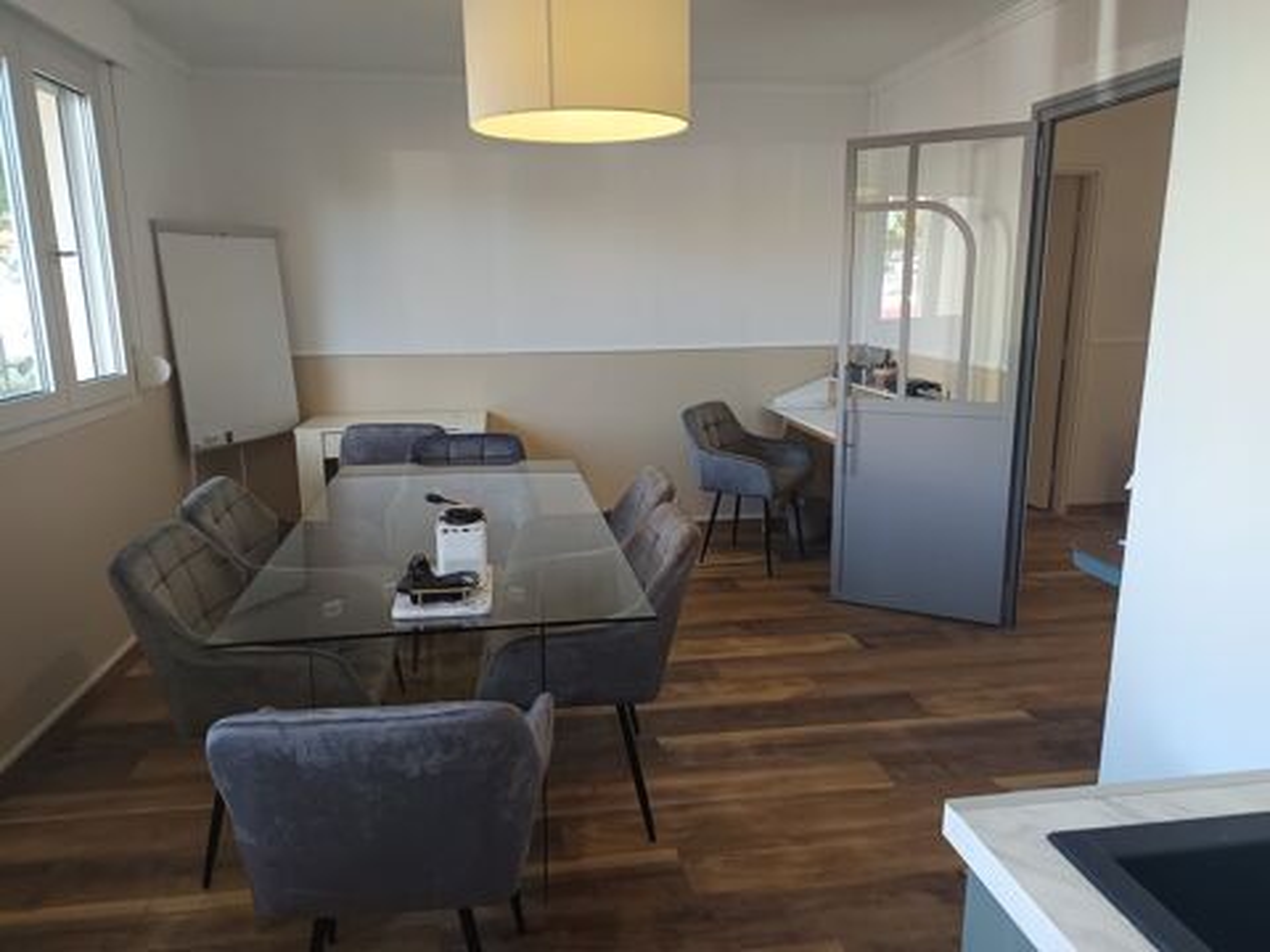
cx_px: 635
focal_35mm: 24
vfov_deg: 56.8
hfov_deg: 71.6
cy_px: 476
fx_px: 881
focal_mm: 5.31
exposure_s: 1/50
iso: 448
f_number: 1.7
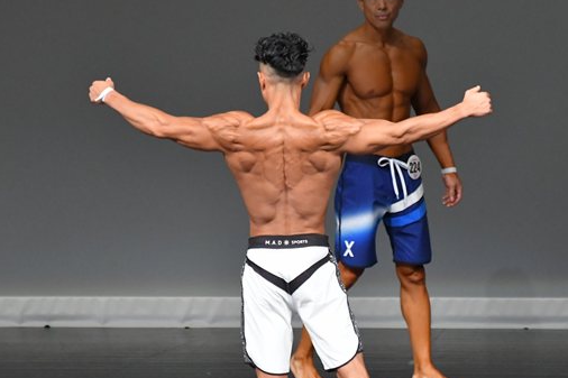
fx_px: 8327
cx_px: 342
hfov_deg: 3.9
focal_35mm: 528
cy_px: 253
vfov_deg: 2.6
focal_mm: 230
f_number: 5.6
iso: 5000
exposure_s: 1/400
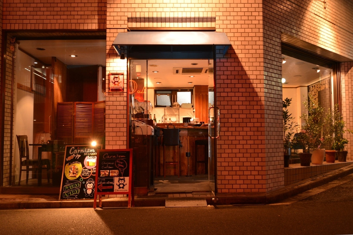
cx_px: 176
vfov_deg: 36.9
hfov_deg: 53.1
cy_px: 118
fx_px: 353
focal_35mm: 36
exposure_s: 1/15
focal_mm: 36
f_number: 5
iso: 1250
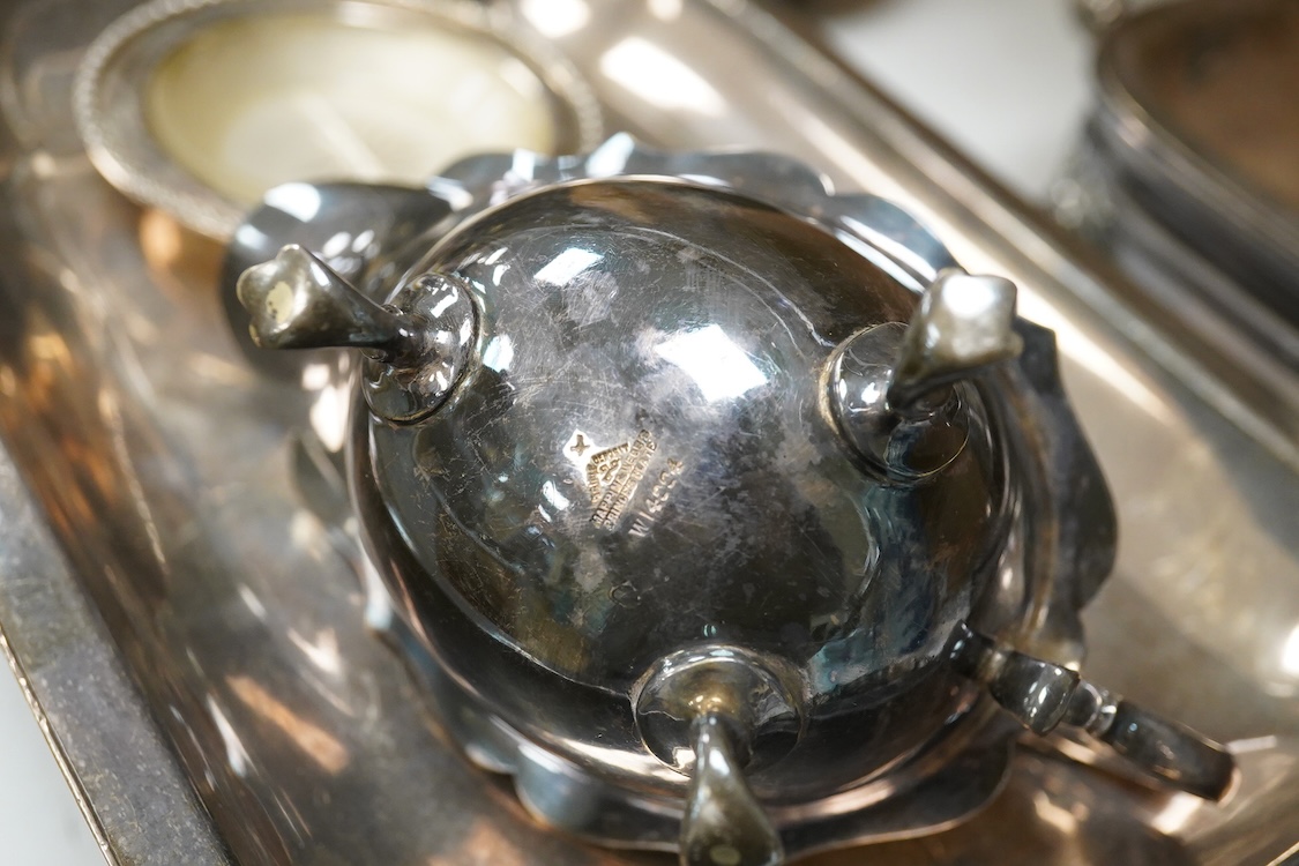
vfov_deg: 29.9
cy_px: 433
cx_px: 650
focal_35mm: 45
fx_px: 1624
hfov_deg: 43.6
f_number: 8
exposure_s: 1/160
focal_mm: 30
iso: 2500
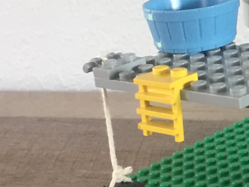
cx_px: 339
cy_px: -33
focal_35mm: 115
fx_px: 827
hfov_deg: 16.1
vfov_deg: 12.6
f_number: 2.2
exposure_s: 1/30
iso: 100
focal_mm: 4.15
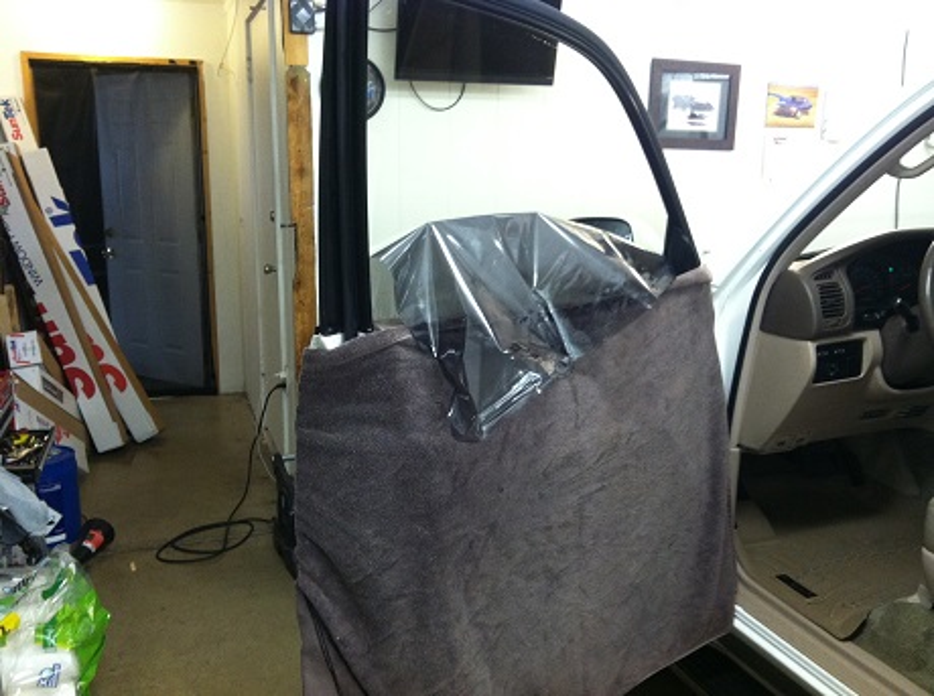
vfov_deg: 40.6
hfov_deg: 52.7
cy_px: 348
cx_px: 467
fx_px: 942
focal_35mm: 35
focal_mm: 3.85
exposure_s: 1/15
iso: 200
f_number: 2.8
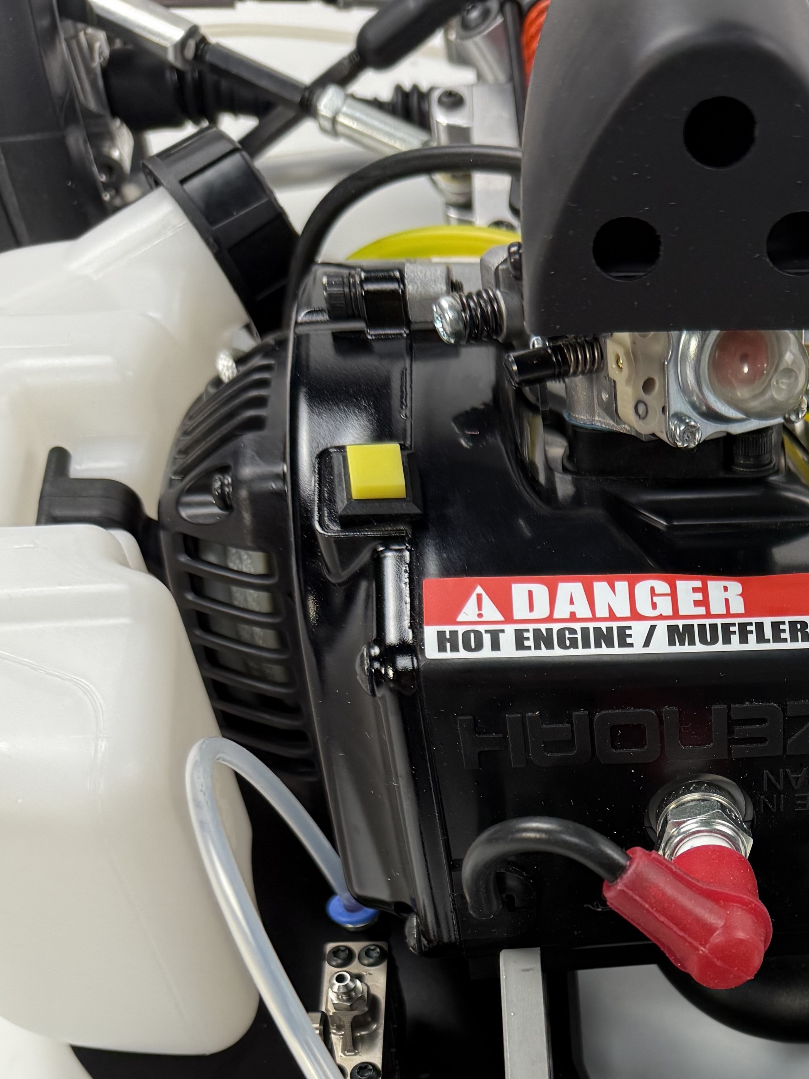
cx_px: 799
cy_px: 1027
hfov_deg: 28.0
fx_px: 1527
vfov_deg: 35.9
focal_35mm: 49
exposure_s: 1/100
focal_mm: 6.76
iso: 80
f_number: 1.78
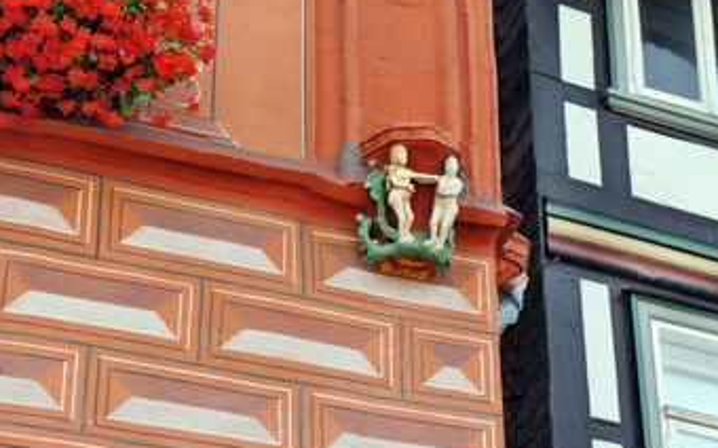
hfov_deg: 18.3
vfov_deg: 11.5
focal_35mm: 114
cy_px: 161
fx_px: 2223
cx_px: 346
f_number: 7.1
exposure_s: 1/250
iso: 250
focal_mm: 55
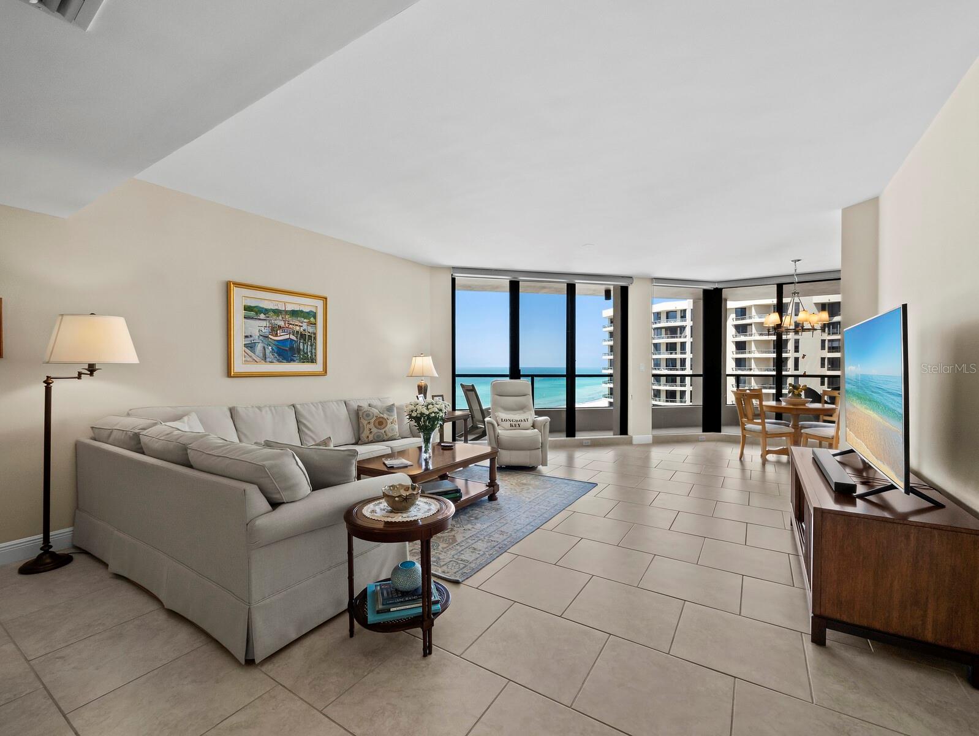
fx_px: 396
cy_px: 368
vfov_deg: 85.7
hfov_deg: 102.0
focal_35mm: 14
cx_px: 490
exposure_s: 1/8
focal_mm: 7
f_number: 11
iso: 320
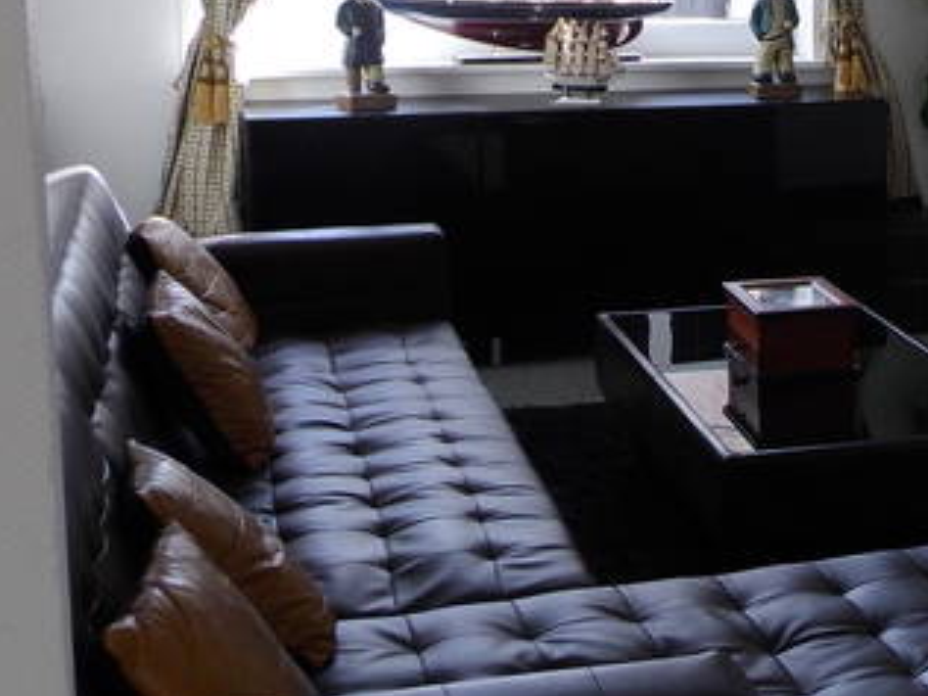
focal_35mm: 70
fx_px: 1877
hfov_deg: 26.1
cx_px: 966
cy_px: 220
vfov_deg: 20.9
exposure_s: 1/80
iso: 100
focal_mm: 5
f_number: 3.1
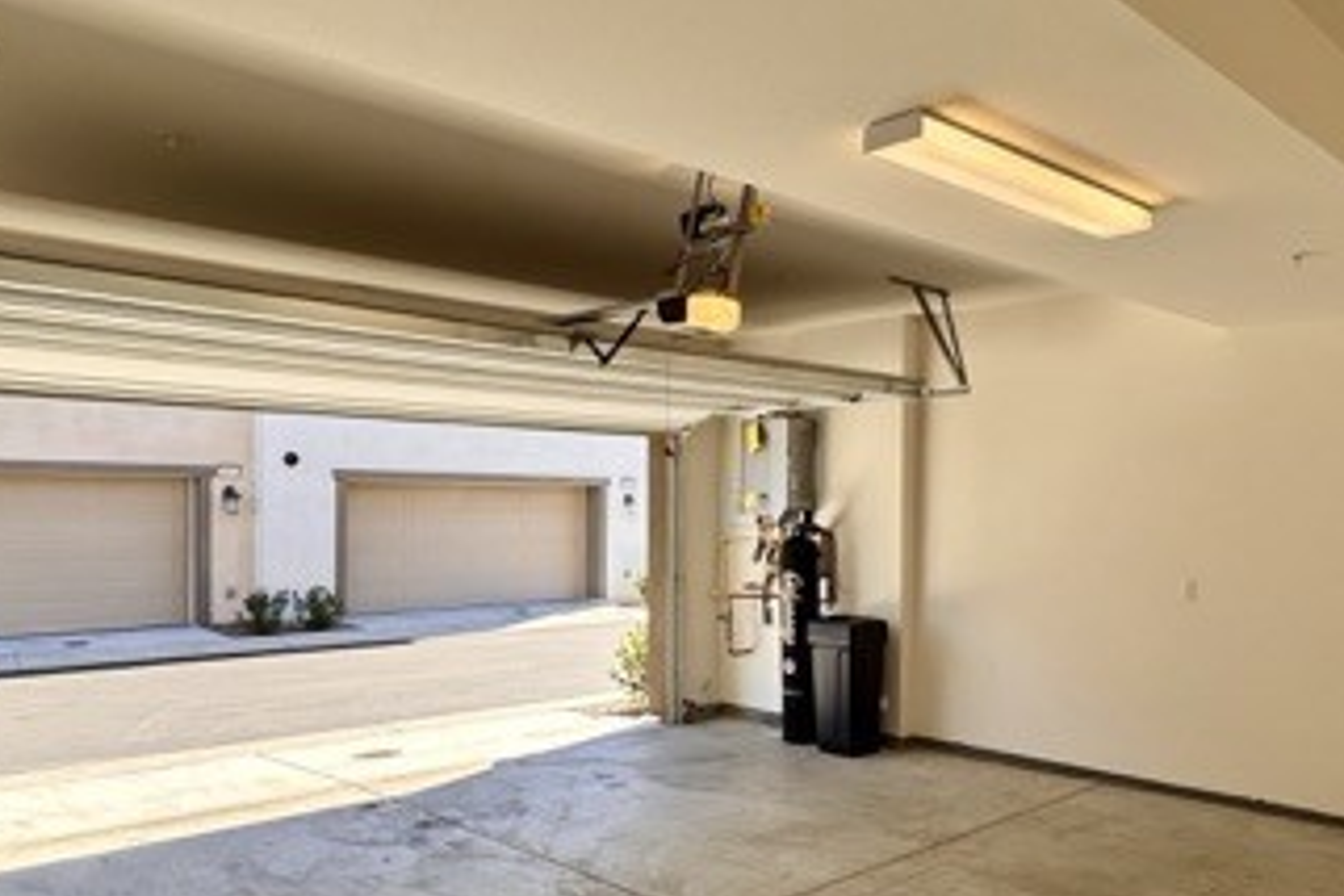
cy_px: 528
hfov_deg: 63.6
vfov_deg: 44.8
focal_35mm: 29
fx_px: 1083
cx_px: 708
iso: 40
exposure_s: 1/332
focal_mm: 2.22
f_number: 2.2
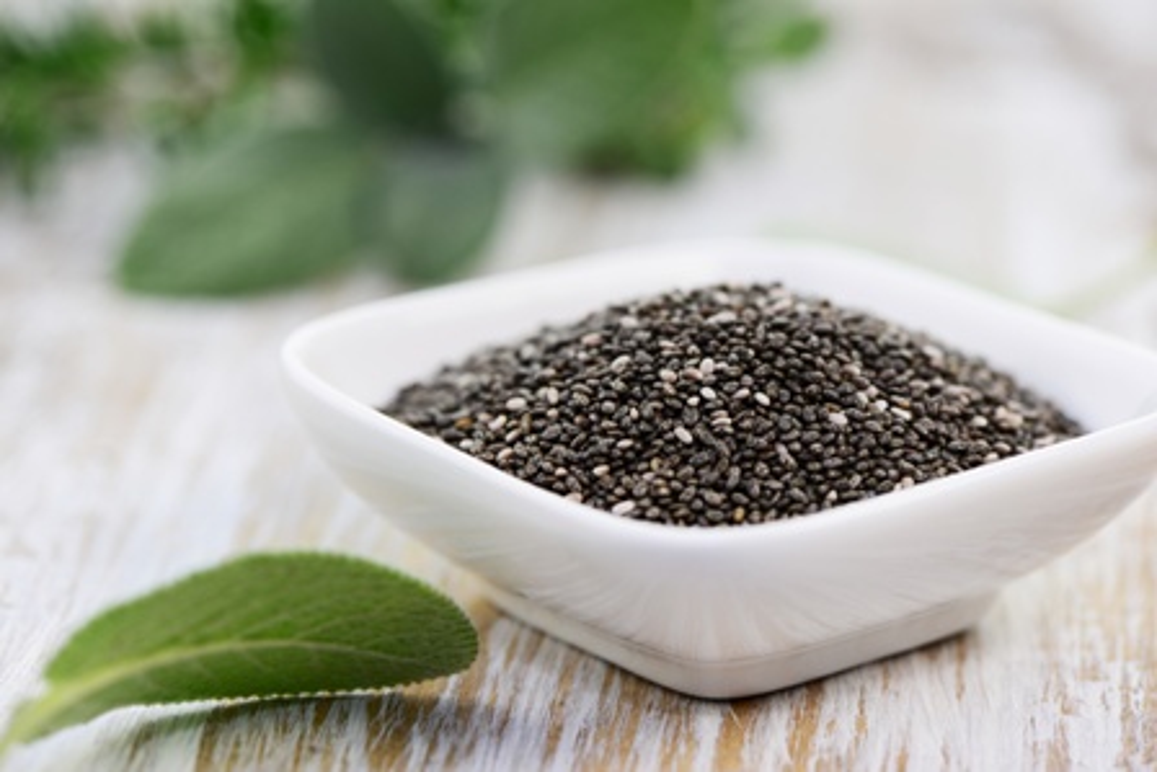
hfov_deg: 19.5
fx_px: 3375
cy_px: 386
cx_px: 578
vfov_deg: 13.1
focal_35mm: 105
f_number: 8
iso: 100
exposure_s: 1/60
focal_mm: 105
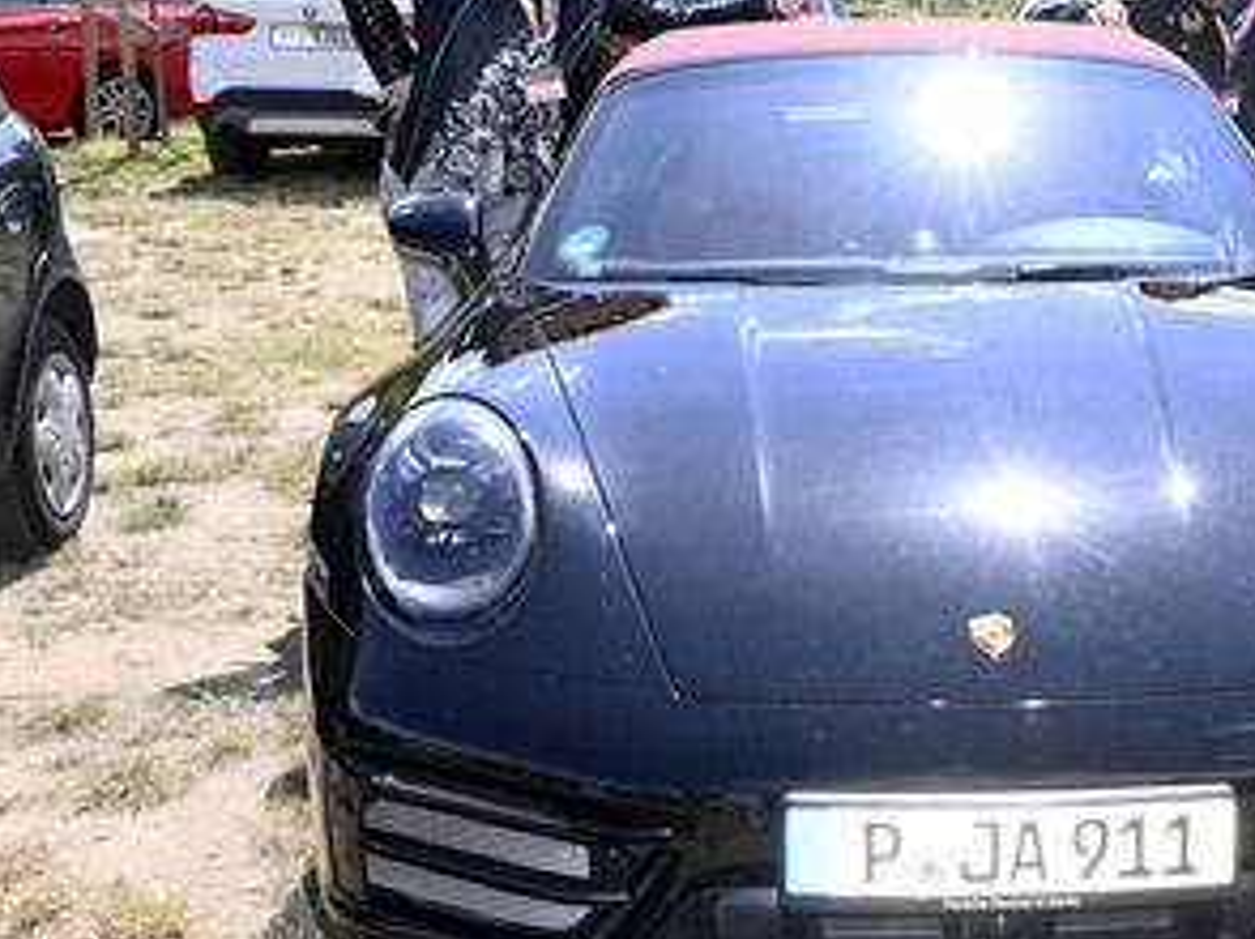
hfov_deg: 30.7
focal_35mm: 62
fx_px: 2246
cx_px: 946
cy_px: 393
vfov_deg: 23.6
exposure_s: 1/250
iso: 320
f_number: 9
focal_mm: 42
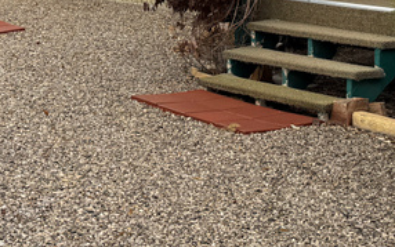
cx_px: 30
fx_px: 980
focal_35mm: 91
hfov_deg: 22.2
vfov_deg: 14.1
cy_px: -15
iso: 80
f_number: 1.78
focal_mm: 6.76
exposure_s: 1/1618
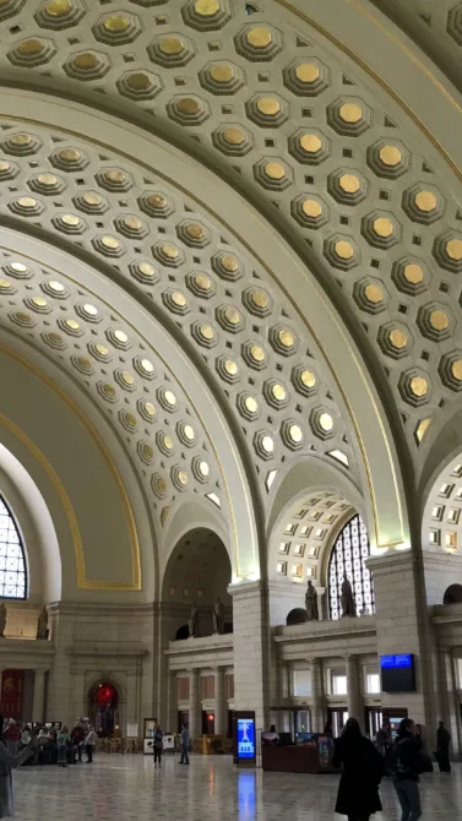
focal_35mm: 41
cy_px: 410
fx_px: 893
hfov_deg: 29.0
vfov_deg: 49.4
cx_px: 189
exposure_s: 1/30
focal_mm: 4
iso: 32
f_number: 1.8
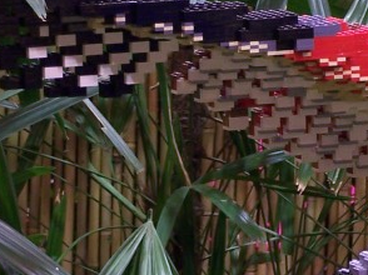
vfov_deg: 3.6
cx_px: 563
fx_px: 4334
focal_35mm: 408
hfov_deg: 4.8
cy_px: 156
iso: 80
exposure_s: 1/2
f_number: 3.2
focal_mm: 19.4
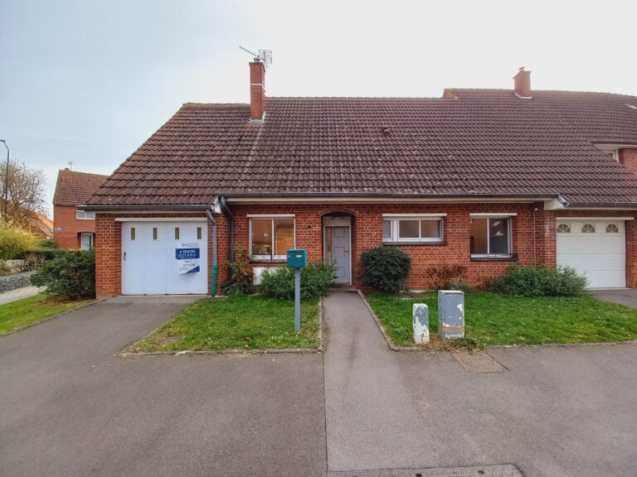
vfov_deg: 89.9
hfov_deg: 106.2
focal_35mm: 13
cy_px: 238
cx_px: 318
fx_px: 239
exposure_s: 1/176
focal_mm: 1.42
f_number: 2.2
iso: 40
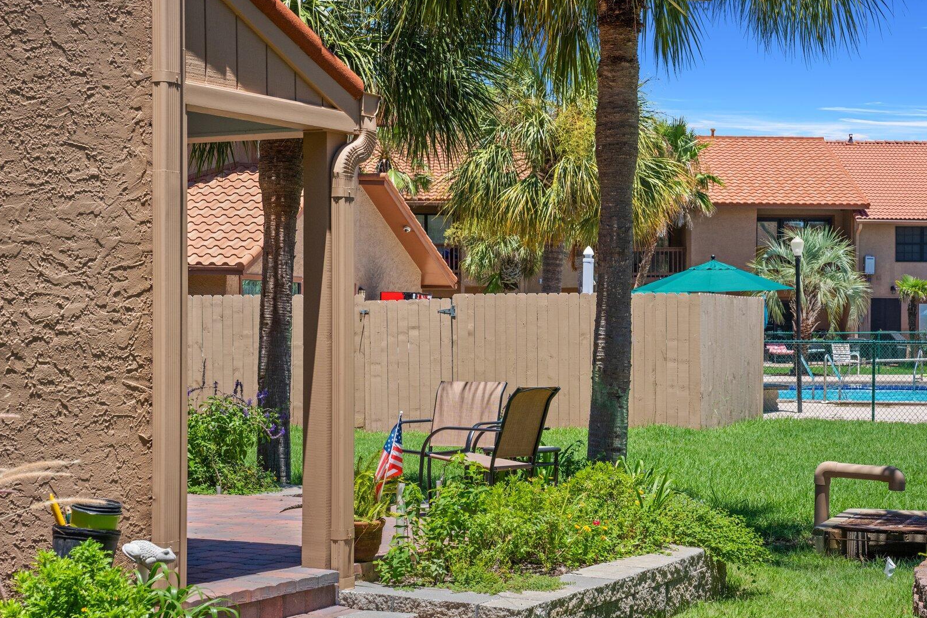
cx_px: 591
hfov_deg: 29.5
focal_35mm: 68
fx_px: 1751
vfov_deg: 20.0
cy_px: 344
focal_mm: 53
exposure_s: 1/1000
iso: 500
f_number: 8
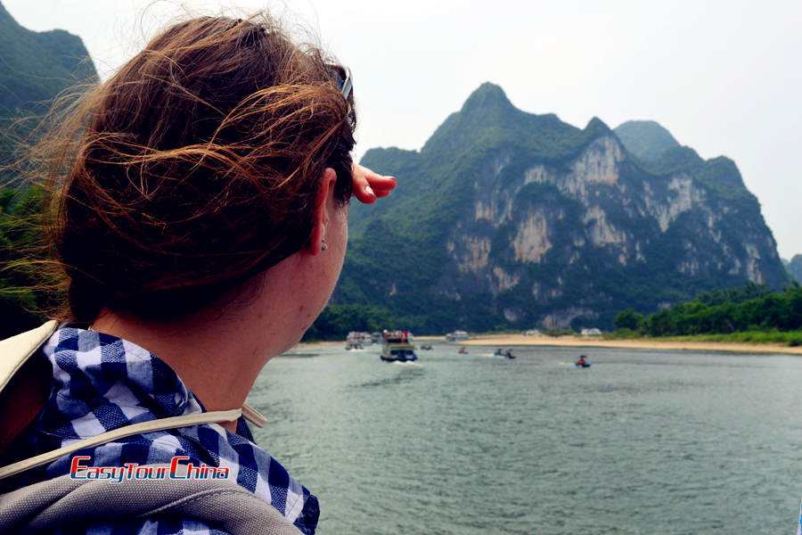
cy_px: 268
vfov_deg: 36.9
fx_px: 802
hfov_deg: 53.1
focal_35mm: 36
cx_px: 401
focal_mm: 24
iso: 400
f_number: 11
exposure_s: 1/500
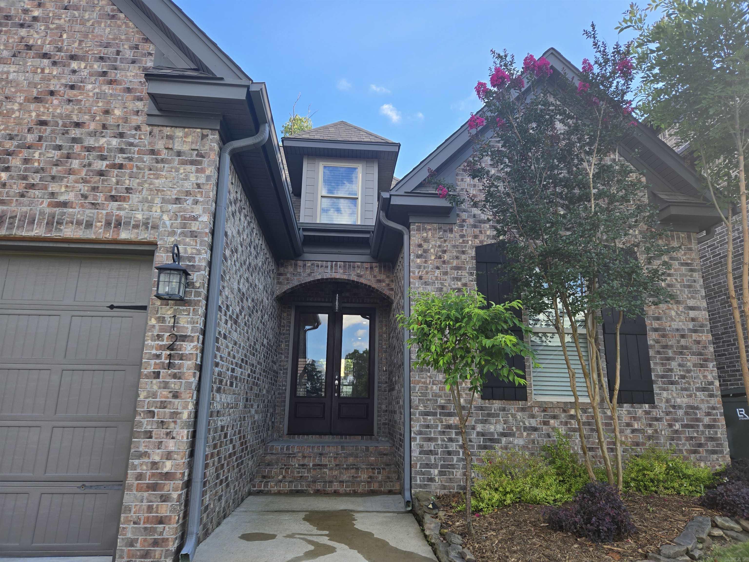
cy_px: 281
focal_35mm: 23
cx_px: 374
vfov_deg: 58.9
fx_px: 498
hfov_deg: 73.9
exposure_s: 1/425
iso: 25
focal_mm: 5.4
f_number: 1.8
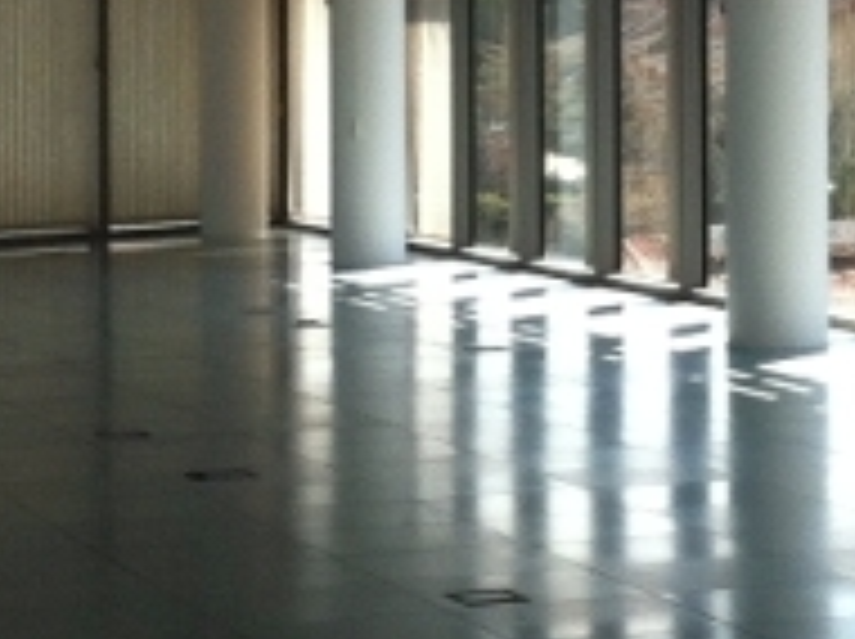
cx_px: 850
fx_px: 4095
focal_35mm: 166
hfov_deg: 11.8
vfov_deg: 8.9
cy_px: -4
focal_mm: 3.85
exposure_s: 1/120
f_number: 2.8
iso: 80
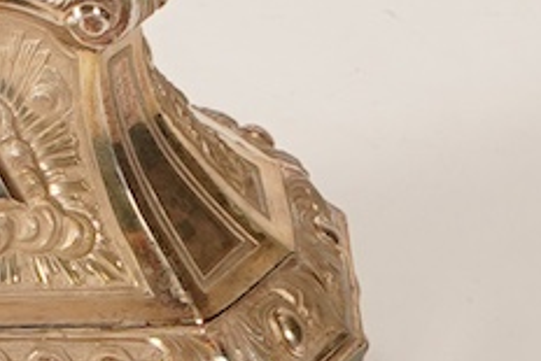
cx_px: -36
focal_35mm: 327
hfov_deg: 6.3
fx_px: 4917
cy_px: -1140
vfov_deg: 3.9
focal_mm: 30
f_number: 14
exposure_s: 1/125
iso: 320
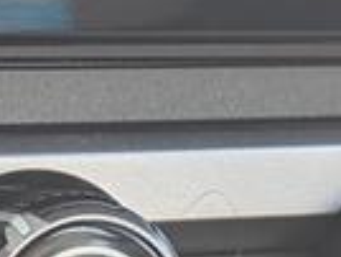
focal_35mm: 234
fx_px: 2309
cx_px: -102
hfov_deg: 8.3
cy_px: 303
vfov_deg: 6.3
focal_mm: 6.9
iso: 91
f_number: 1.68
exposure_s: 1/98
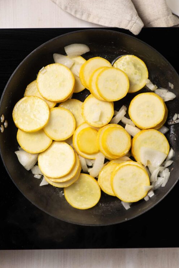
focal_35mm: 107
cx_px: 90
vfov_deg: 19.1
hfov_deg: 12.8
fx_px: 796
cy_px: 133
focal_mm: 105
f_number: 9
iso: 100
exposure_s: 1/160
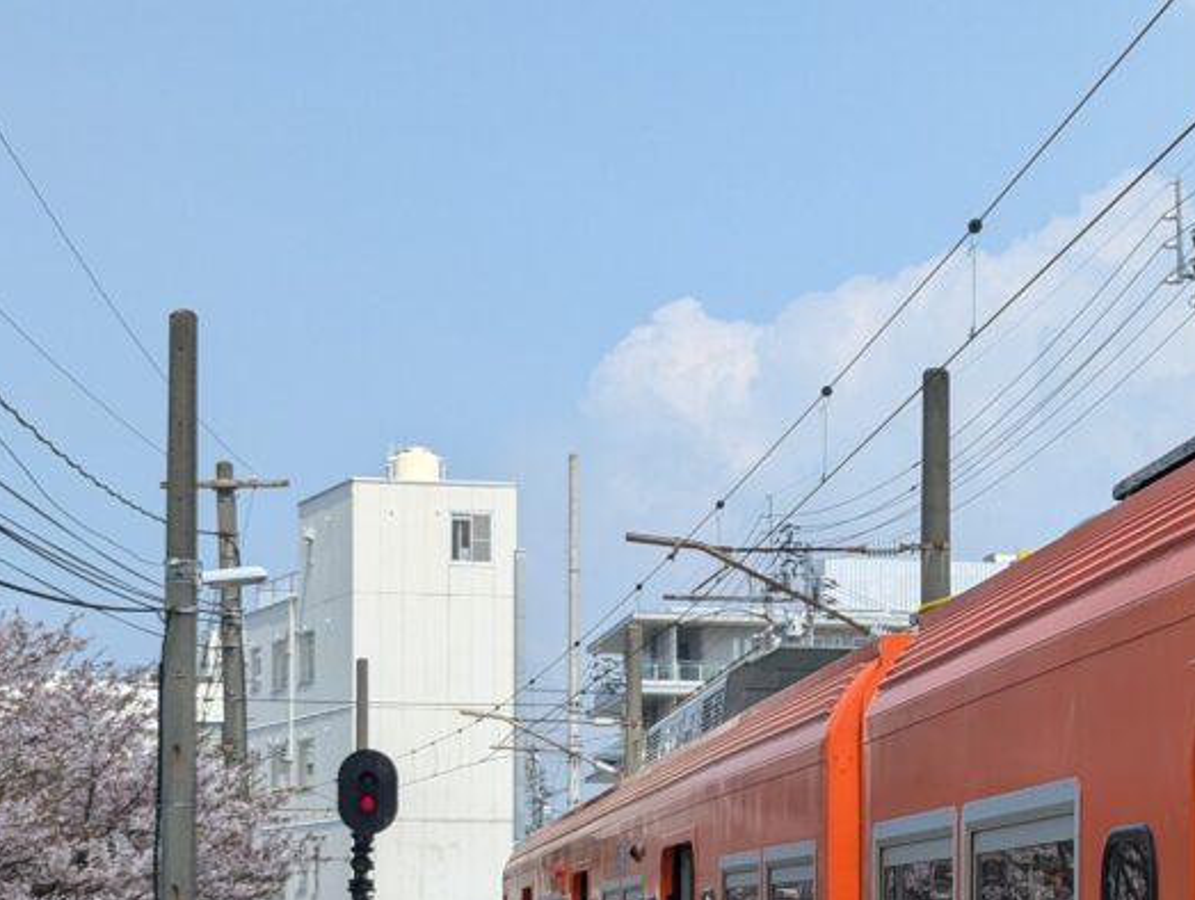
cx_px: 781
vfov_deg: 15.5
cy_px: 878
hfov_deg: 20.8
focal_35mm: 94
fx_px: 3250
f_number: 1.85
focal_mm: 6.81
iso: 44
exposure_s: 1/2169
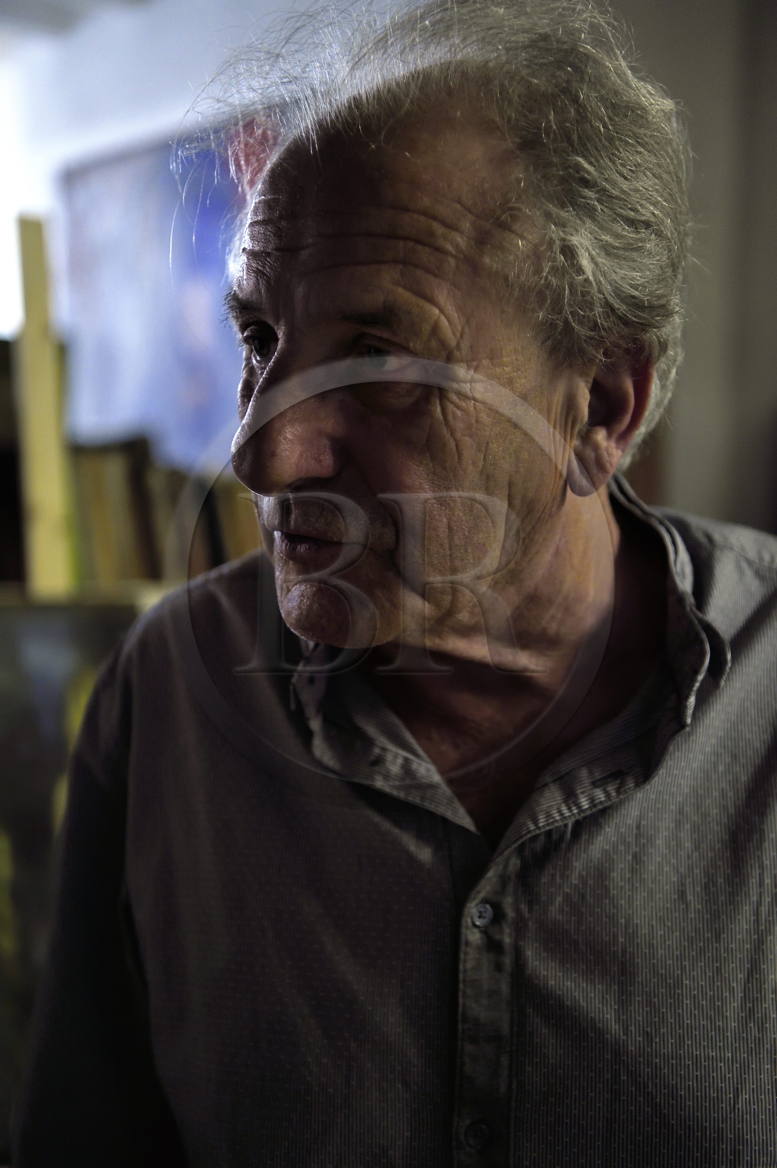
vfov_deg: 38.2
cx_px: 388
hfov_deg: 26.0
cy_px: 584
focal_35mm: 52
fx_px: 1685
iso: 1600
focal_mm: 52
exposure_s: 1/60
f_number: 2.8
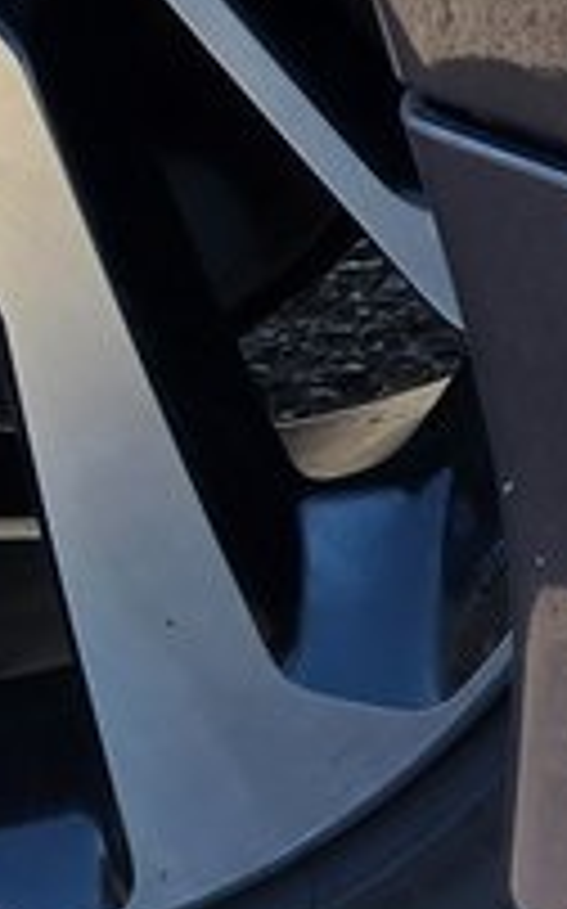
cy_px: -252
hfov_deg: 2.1
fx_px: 15301
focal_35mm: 618
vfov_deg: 3.4
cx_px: -734
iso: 64
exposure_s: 1/229
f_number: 3.4
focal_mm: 18.6
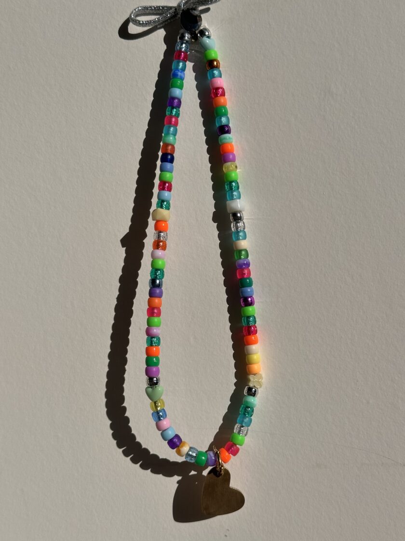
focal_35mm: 48
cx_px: 202
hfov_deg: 30.3
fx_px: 749
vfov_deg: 39.7
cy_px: 270
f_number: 1.78
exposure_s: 1/13699
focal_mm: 6.86
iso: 64
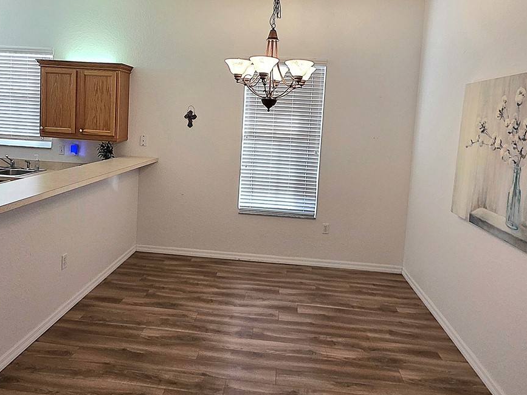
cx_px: 234
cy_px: 151
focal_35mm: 24
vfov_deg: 56.2
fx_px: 365
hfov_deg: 71.4
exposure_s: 1/120
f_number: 1.9
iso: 125
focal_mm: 2.2
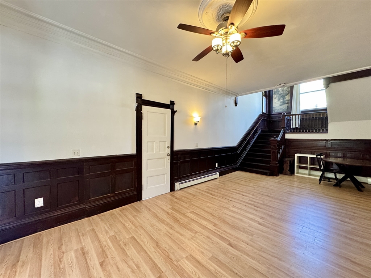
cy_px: 139
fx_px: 150
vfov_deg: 85.7
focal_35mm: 14
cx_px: 186
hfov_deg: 102.1
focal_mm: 2.22
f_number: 2.2
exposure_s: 1/60
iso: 640
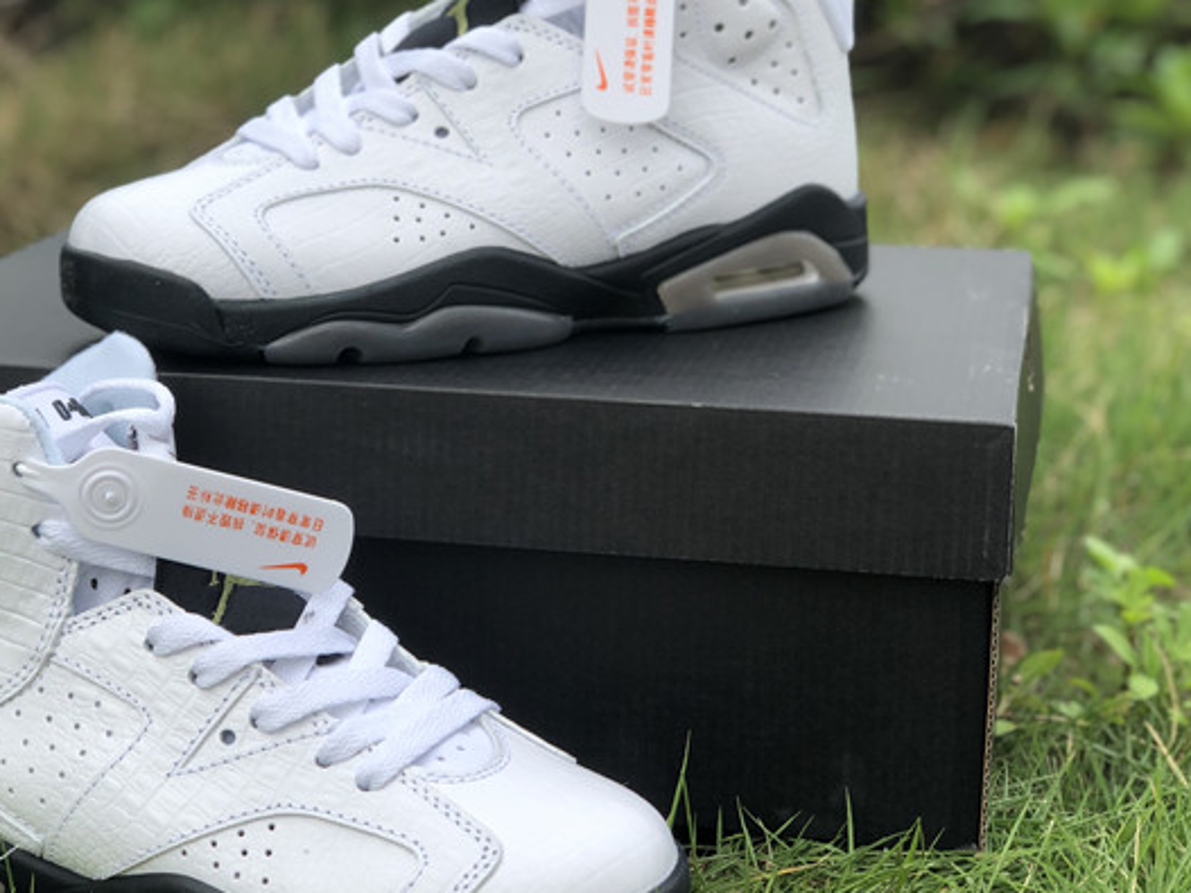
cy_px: 442
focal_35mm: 73
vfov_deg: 20.2
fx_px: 2511
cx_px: 389
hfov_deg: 26.5
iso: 16
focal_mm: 6
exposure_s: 1/269
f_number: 2.4
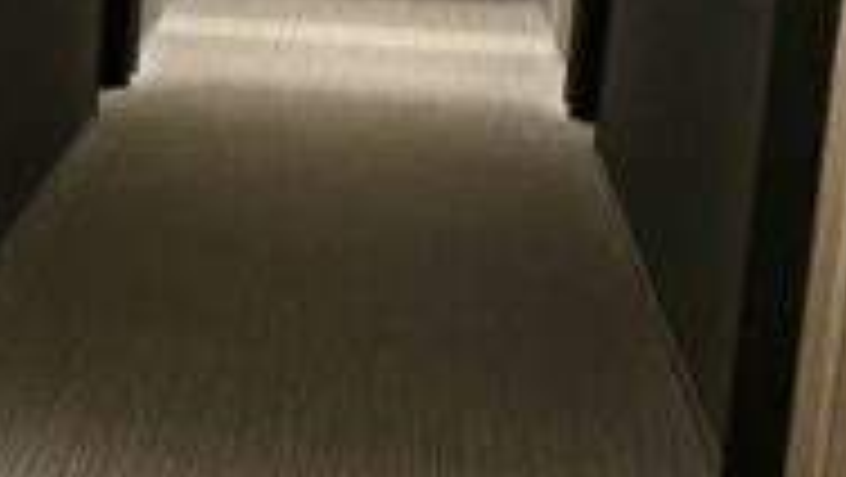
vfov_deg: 10.2
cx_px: -601
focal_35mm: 119
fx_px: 2671
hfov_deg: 15.8
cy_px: 207
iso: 320
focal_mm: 3.99
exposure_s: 1/44
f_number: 1.8
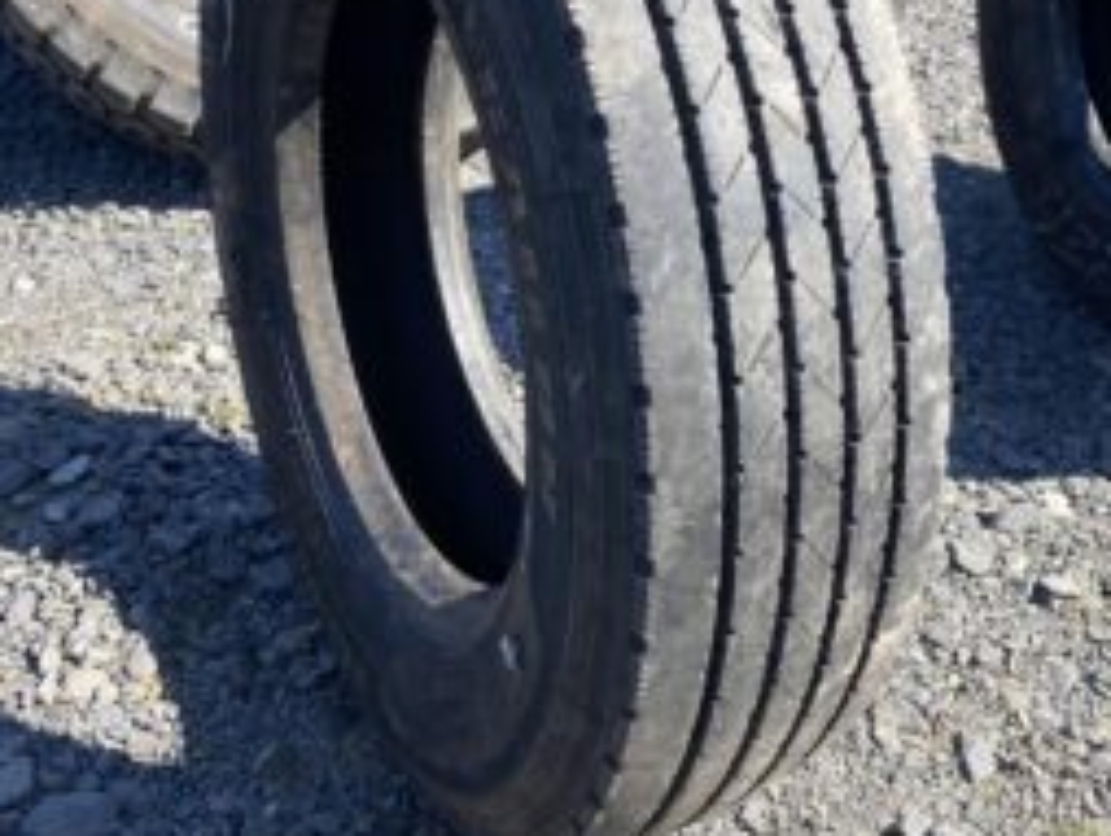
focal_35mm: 44
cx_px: 695
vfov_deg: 32.6
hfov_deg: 42.6
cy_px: 256
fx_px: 1414
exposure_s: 1/793
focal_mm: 4.25
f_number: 1.8
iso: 32
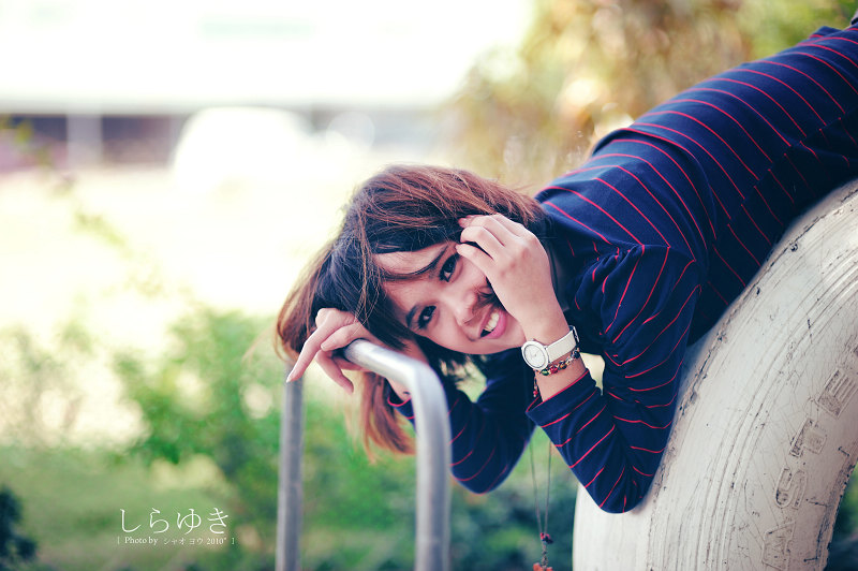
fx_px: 2024
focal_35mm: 85
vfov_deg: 16.0
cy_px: 286
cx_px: 429
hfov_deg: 23.9
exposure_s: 1/1000
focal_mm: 85
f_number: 1.4
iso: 200
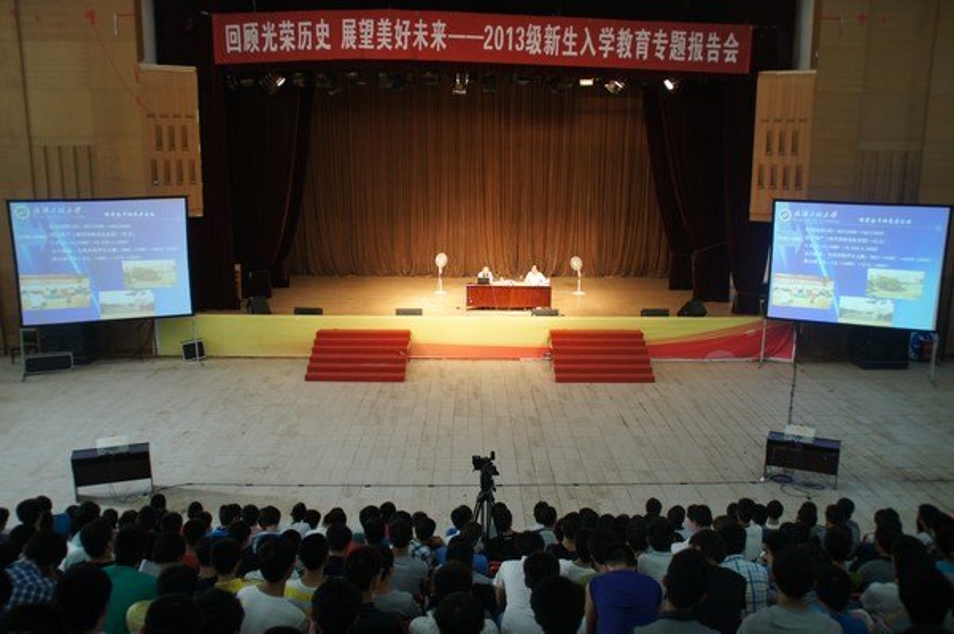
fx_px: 794
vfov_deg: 43.5
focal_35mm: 30
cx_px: 477
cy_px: 317
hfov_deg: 62.0
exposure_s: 1/30
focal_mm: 20
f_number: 3.5
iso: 400
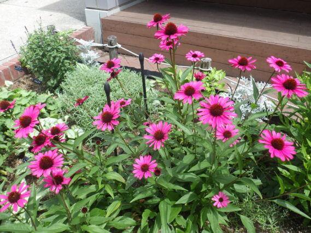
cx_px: 156
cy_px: 116
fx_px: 252
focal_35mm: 28
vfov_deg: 49.8
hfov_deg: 63.4
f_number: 4.2
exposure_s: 1/320
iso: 125
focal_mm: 5
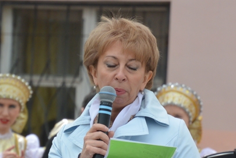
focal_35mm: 587
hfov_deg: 3.5
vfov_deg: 2.3
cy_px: 90
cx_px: 83
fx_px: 3852
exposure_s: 1/500
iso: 160
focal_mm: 110
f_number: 5.6
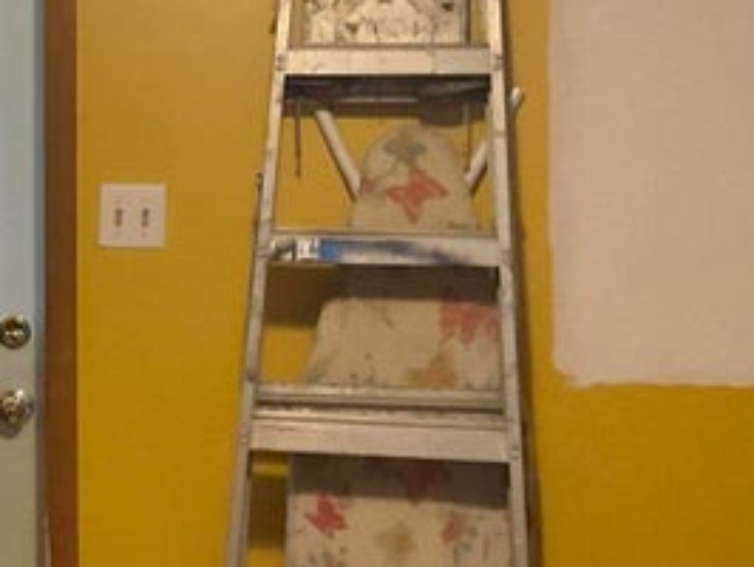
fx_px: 2028
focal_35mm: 93
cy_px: 261
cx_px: -242
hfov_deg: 19.4
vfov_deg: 15.9
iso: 320
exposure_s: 1/55
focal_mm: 3
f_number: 1.8
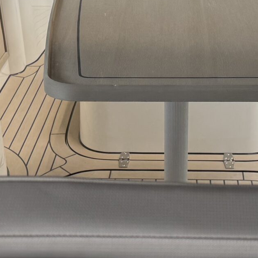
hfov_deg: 20.2
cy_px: 105
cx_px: 151
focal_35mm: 86
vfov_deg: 20.2
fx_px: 725
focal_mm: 6.76
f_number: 1.78
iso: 200
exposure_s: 1/100
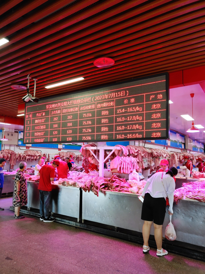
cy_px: 137
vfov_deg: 60.0
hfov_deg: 46.8
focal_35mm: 30
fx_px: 237
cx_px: 102
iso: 230
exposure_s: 1/100
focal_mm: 4.35
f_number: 1.8
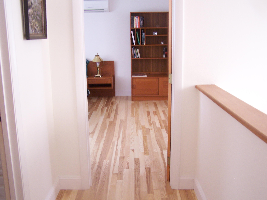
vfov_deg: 36.8
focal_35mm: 39
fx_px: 301
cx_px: 135
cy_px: 100
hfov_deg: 47.9
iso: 140
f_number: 2.8
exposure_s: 1/8
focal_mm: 6.3
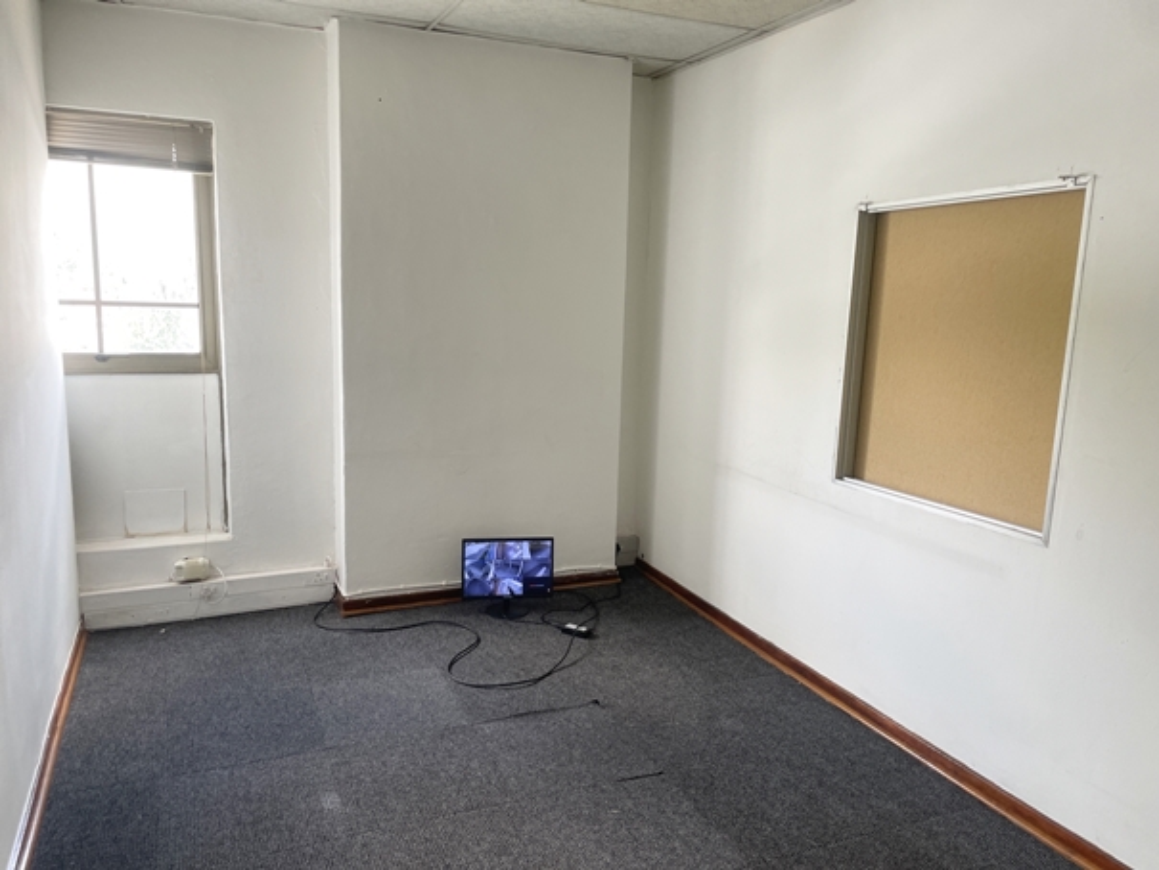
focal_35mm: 26
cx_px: 580
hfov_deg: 67.3
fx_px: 871
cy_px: 435
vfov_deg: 53.1
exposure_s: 1/121
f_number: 1.6
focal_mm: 4.2
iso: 125
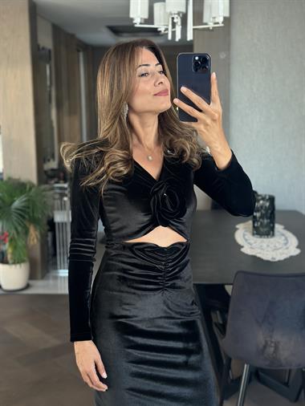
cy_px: 203
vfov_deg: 39.6
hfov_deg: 30.3
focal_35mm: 48
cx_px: 152
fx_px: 563
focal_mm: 6.86
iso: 160
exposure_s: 1/60
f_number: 1.78
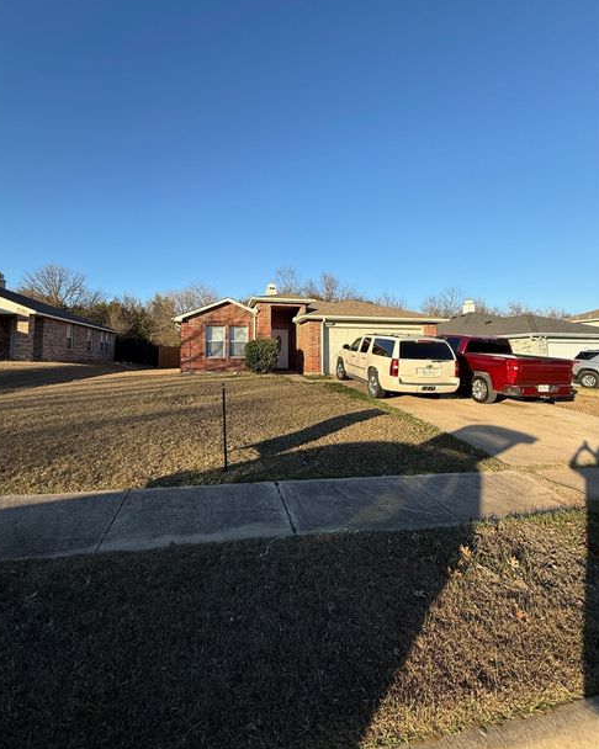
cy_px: 343
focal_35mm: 15
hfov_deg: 84.0
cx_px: 292
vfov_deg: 96.6
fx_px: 333
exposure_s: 1/1125
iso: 50
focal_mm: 2.22
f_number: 2.2
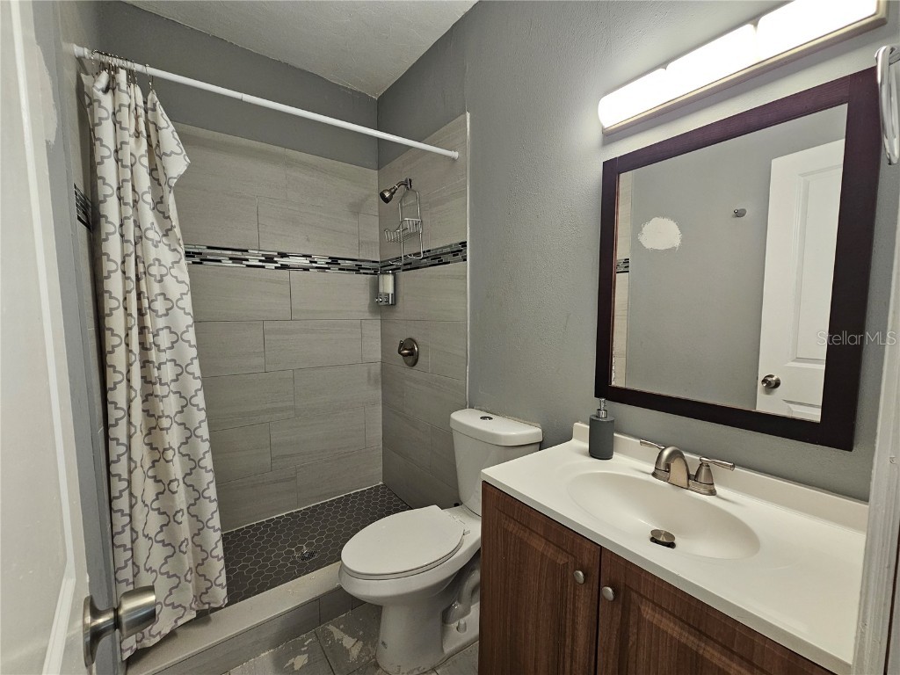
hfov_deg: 106.2
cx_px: 450
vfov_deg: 89.9
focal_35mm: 13
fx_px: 338
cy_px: 338
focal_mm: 2.2
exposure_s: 1/60
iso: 200
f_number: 2.2
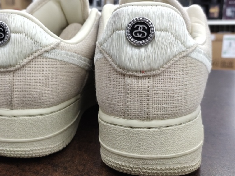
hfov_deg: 52.2
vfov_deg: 40.6
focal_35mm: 35
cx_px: 90
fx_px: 237
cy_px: 75
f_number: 1.79
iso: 410
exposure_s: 1/60
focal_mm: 4.74
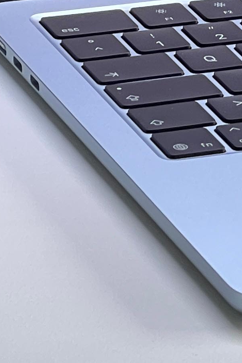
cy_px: -168
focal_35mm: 356
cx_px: 513
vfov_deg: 5.7
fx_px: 3588
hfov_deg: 3.8
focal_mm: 9
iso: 160
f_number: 2.8
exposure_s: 1/99
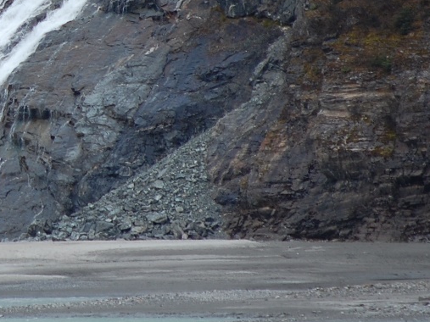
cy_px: -5
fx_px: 11301
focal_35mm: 910
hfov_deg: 2.2
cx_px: -88
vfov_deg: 1.6
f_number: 5.6
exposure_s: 1/500
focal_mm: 200
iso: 220
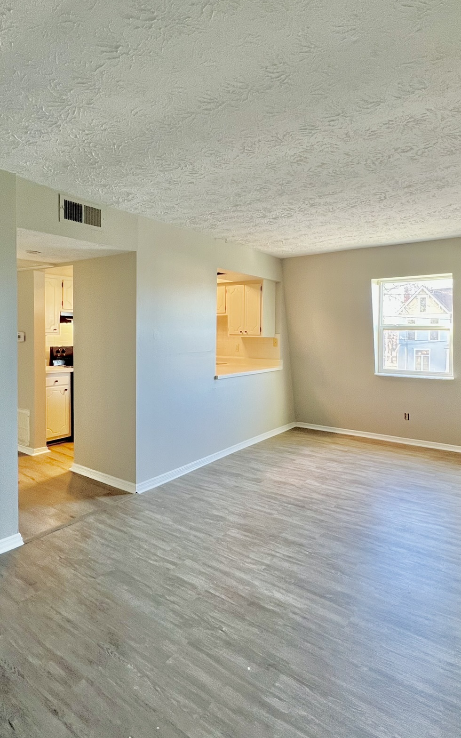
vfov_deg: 91.0
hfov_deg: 64.4
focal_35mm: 18
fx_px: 362
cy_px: 349
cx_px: 278
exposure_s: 1/60
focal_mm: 1.57
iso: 250
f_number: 1.8
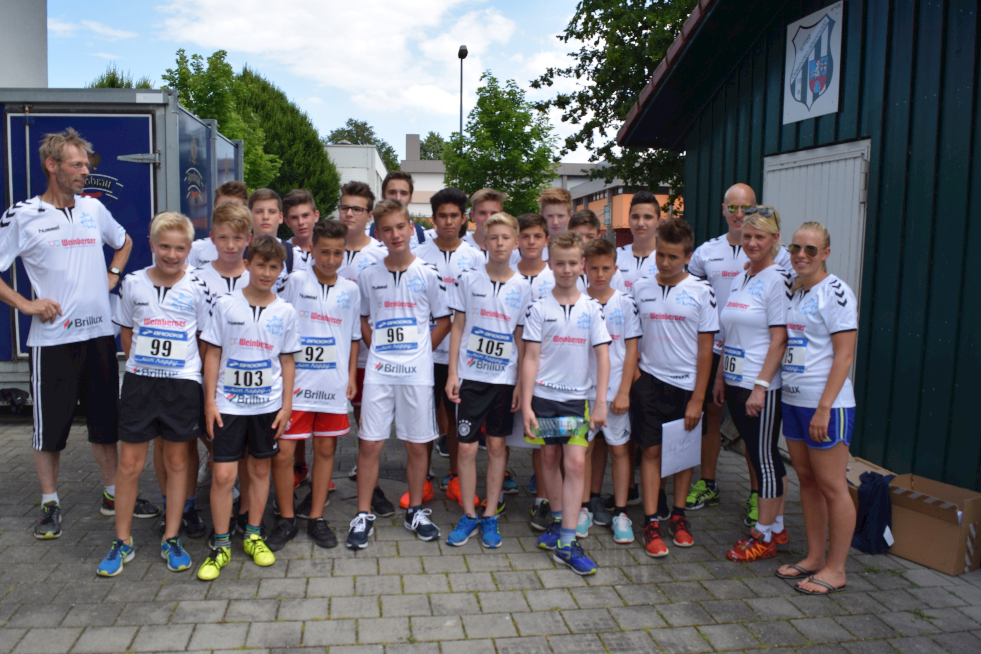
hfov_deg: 67.4
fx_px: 736
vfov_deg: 47.9
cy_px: 327
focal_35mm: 27
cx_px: 490
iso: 200
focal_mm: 18
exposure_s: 1/250
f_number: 8
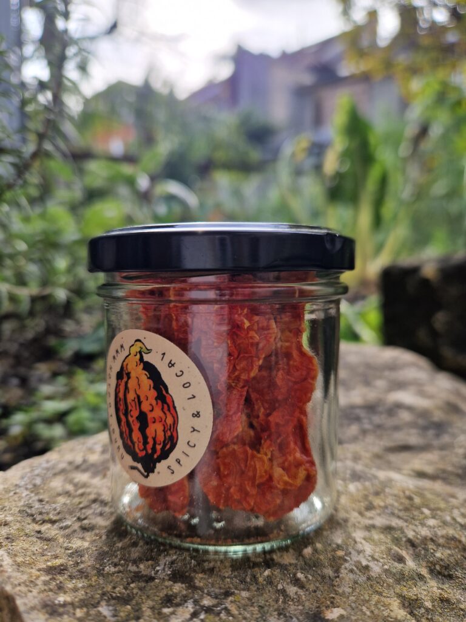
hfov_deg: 58.9
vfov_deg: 73.9
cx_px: 233
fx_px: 413
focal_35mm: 23
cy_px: 311
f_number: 1.8
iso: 50
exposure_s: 1/256
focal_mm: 5.4
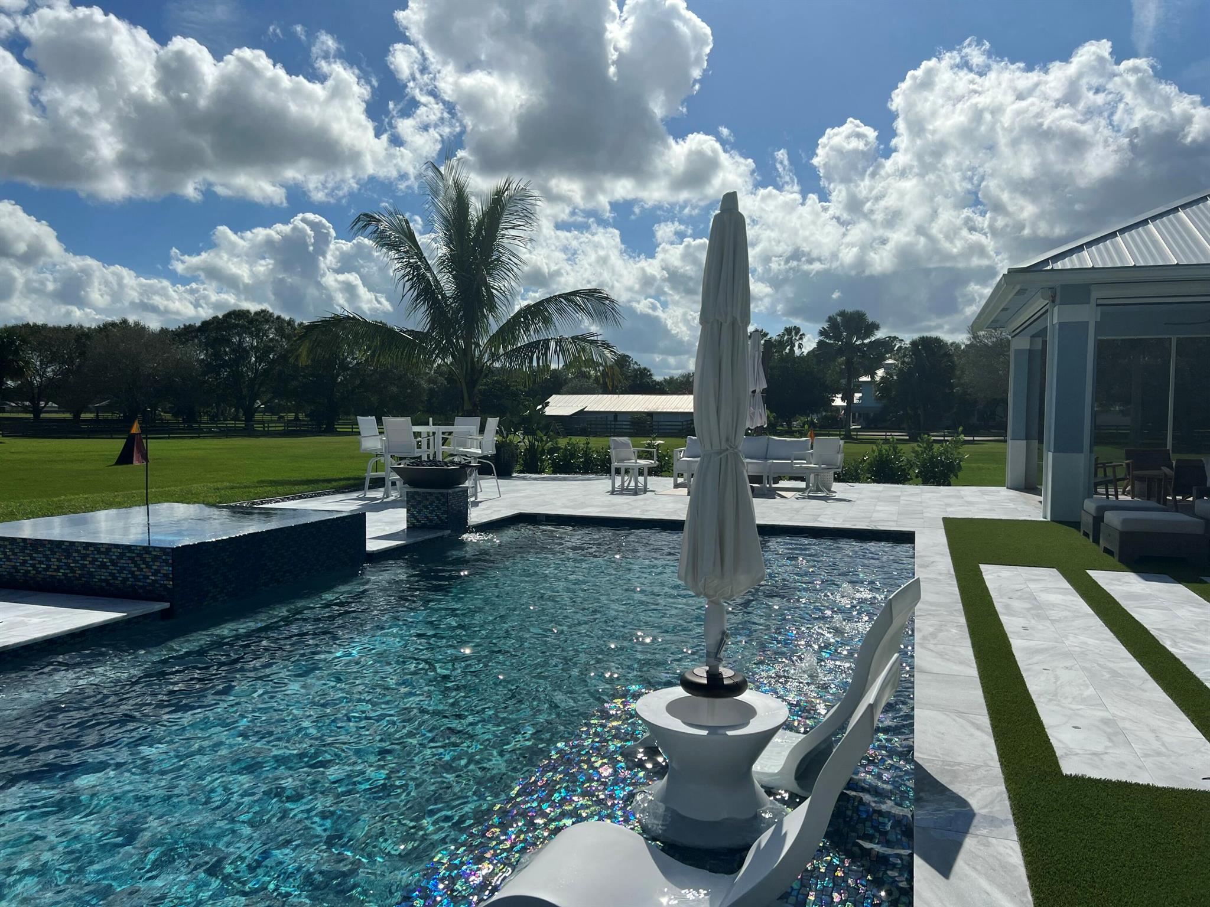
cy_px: 454
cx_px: 605
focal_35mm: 26
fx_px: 909
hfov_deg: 67.3
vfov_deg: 53.1
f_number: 1.5
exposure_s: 1/14286
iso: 50
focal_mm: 5.7
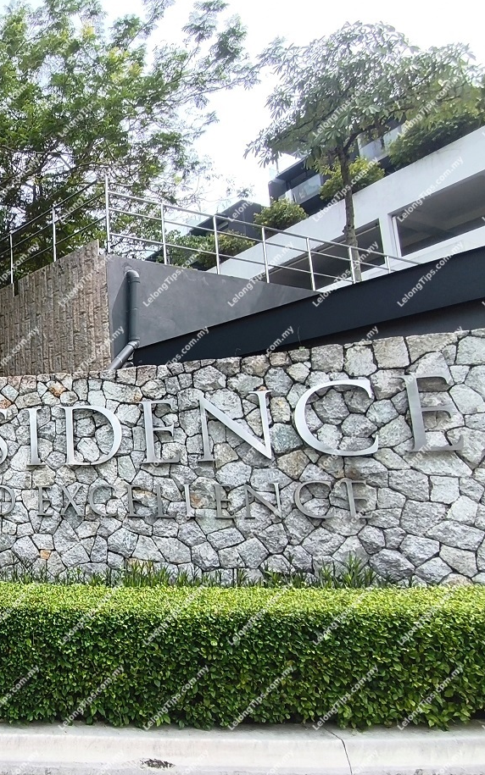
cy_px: 379
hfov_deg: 45.6
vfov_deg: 79.6
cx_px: -8
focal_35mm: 22
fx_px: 465
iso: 50
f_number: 2.2
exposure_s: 1/1188
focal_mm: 1.65
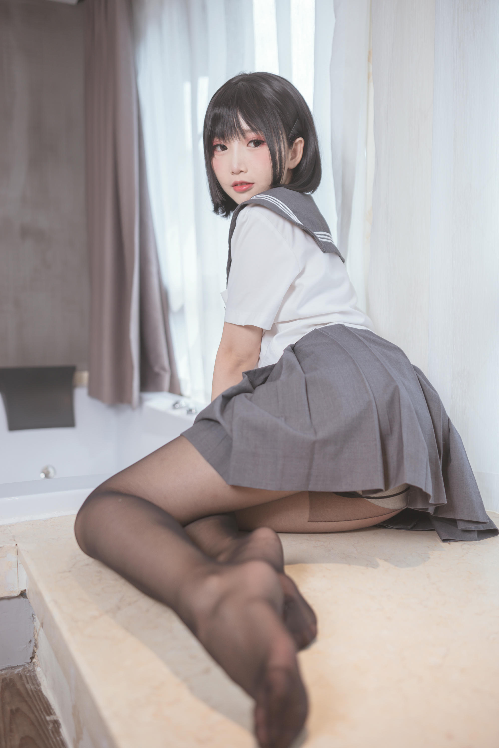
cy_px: 374
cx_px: 250
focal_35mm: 35
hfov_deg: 37.9
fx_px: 728
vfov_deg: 54.4
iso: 100
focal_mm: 35
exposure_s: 1/60
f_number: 2.5
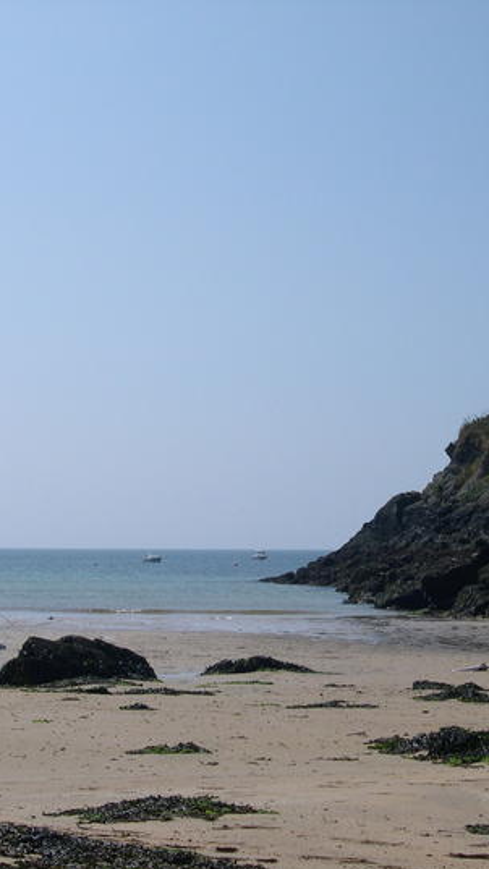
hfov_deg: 15.9
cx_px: 167
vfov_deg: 27.9
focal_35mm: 76
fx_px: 1752
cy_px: 435
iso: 100
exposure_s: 1/354
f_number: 8.8
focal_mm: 11.1
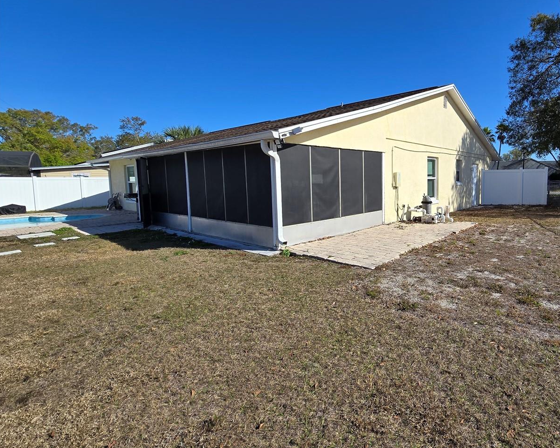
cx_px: 373
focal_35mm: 17
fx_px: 282
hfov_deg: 86.5
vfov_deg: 76.9
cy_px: 209
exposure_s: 1/2866
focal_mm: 2.2
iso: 50
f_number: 2.2
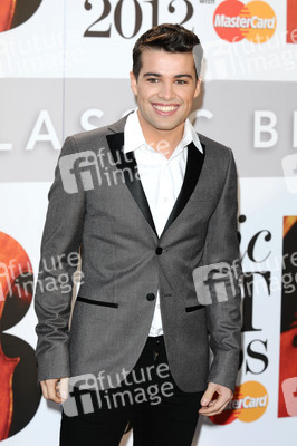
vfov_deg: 17.1
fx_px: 1487
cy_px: 223
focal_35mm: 120
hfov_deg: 11.4
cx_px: 148
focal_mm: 80
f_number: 4.5
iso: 320
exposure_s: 1/200
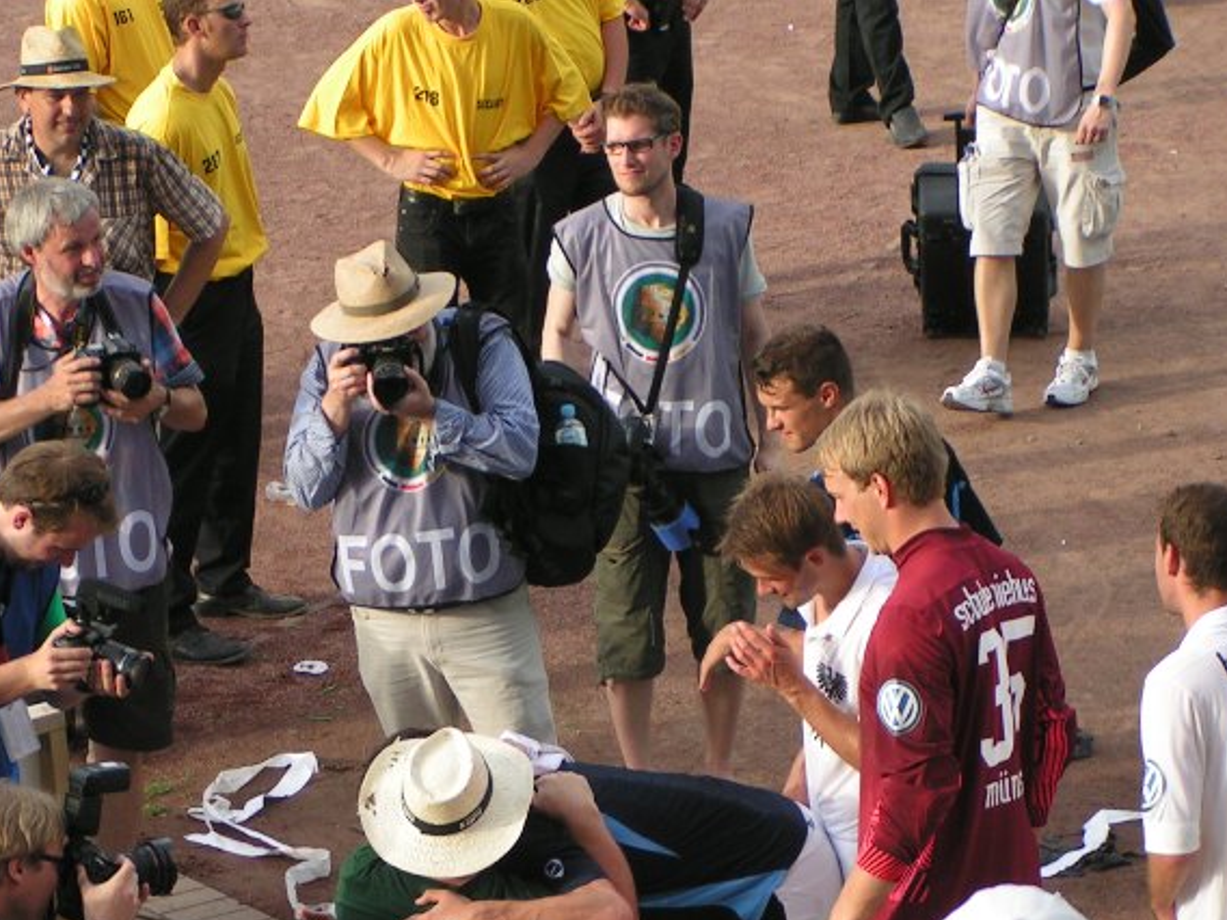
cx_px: 391
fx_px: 6239
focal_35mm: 176
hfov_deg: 11.2
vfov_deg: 8.4
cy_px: 646
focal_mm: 19.1
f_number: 4.5
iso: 50
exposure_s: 1/200
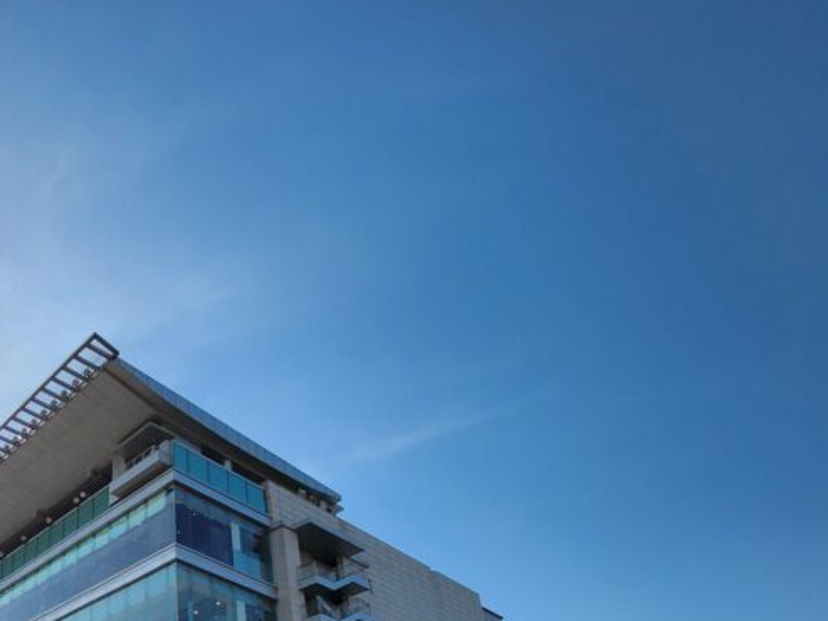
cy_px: 587
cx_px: 66
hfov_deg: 55.5
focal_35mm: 27
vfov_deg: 45.3
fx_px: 646
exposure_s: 1/2930
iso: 32
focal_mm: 1.74
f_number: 2.2
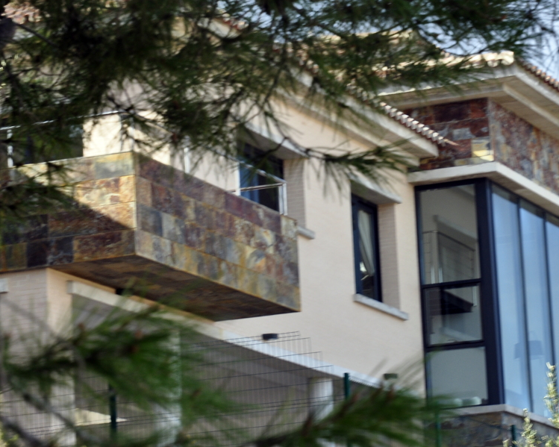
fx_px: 2944
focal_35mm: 178
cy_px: 202
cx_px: 329
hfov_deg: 10.8
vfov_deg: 8.7
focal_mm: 70
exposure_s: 1/40
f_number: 7.1
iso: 200
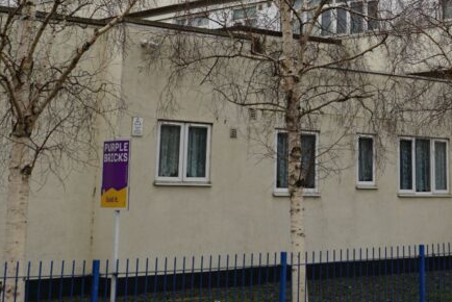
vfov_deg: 15.8
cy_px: -73
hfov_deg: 24.2
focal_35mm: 83
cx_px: 337
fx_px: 1043
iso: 100
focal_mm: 30
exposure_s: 1/80
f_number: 8
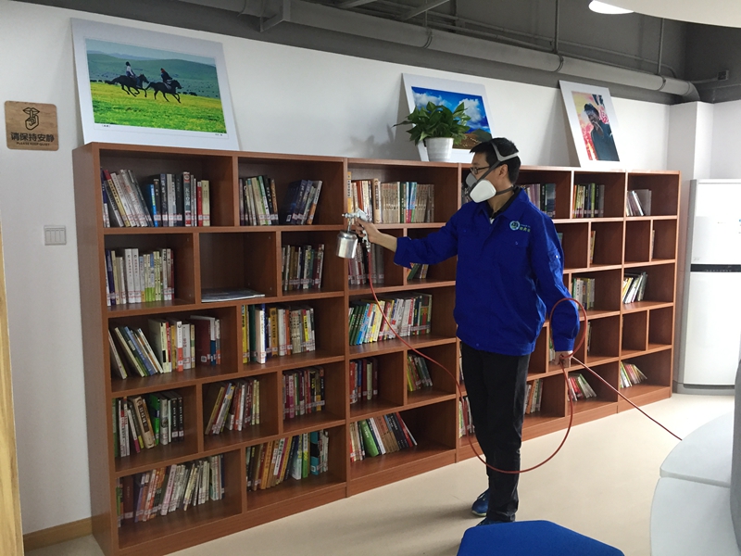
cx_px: 370
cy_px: 278
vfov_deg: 48.2
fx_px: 621
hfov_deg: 61.7
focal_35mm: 29
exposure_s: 1/33
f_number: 2.2
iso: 80
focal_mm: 4.15
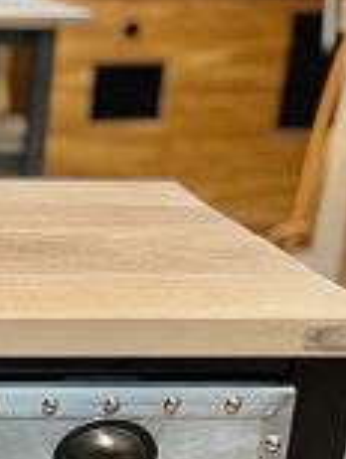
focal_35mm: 108
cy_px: 510
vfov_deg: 17.5
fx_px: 1435
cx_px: -268
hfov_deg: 12.6
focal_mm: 5.7
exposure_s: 1/100
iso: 125
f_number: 1.5
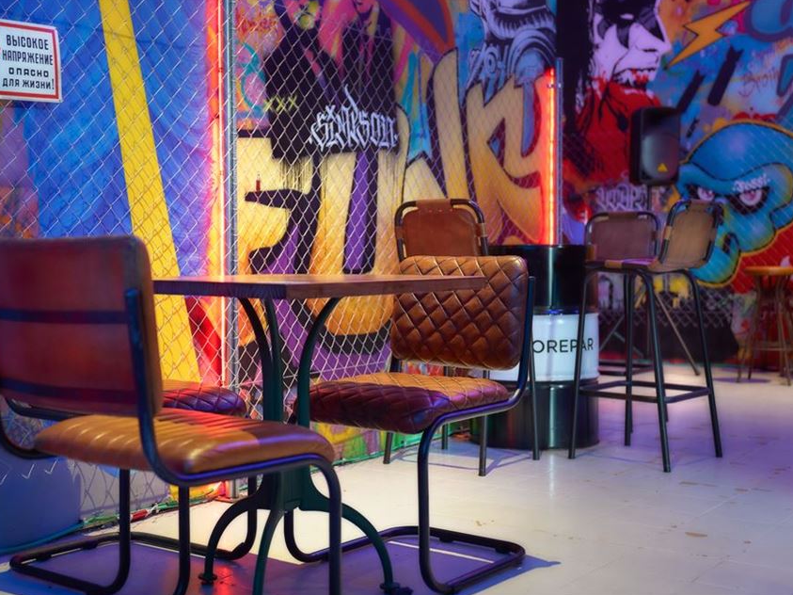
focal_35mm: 46
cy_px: 298
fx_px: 1054
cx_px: 354
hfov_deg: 41.2
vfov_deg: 31.5
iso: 2500
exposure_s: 1/80
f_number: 2.8
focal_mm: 42
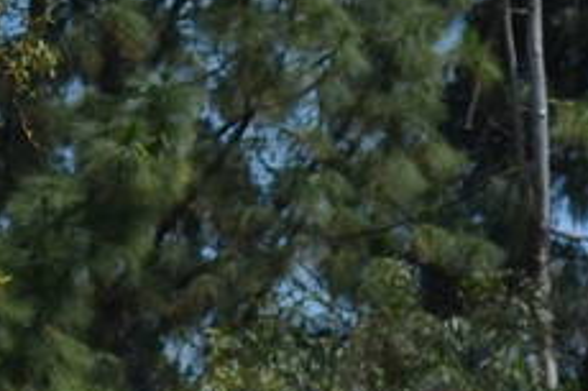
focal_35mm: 729
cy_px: 741
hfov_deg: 2.8
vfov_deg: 1.9
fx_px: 11898
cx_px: -744
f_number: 7.1
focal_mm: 70
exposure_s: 1/800
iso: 200
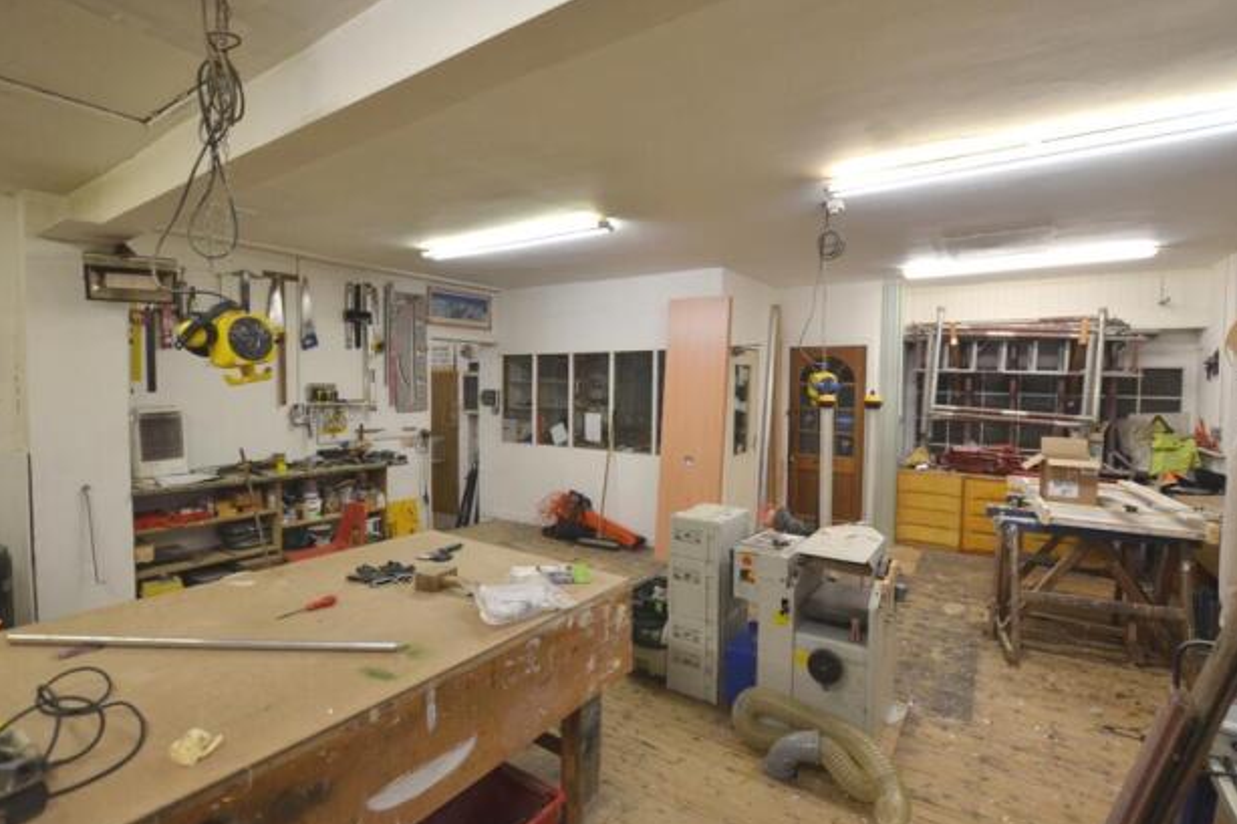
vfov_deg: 73.7
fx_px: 550
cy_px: 401
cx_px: 623
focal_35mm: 16
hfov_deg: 96.8
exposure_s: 1/100
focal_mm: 10
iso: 400
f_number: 4.5
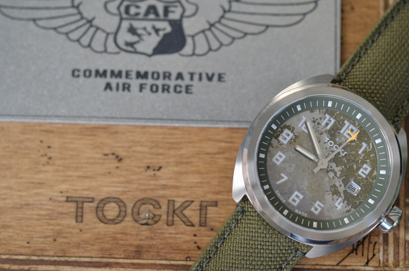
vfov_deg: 15.1
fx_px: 1020
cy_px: 136
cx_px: 204
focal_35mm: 90
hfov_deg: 22.7
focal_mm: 60
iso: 100
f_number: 4
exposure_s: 1/80
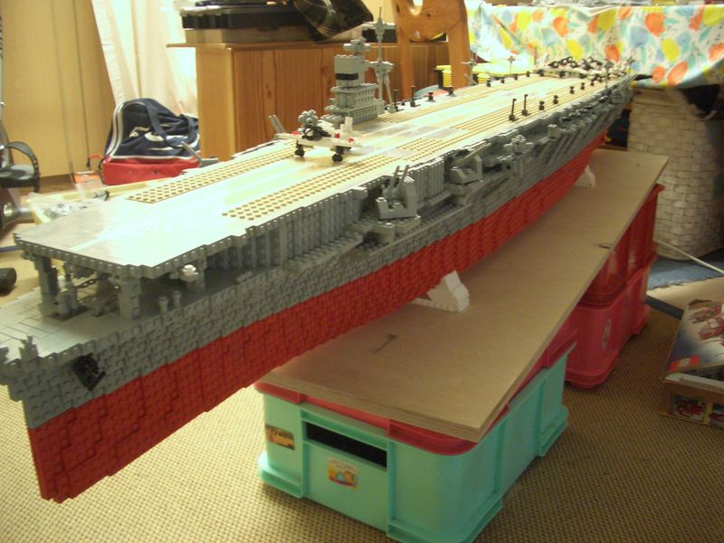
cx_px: 362
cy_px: 272
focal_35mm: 35
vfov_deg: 40.7
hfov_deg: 52.6
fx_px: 732
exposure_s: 1/10
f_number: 2.6
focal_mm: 5.8
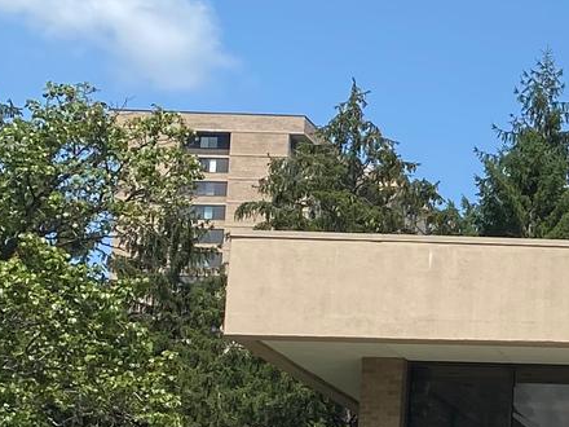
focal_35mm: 121
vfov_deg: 12.1
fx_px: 1989
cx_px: 1080
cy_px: 454
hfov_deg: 14.1
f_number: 1.8
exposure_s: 1/2817
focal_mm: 4.25
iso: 32
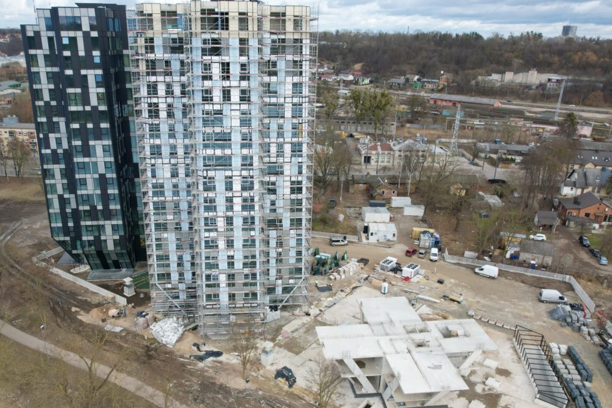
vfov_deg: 55.1
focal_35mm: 23
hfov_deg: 76.1
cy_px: 210
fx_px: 391
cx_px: 314
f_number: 2.8
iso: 200
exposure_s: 1/1000
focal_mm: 8.38
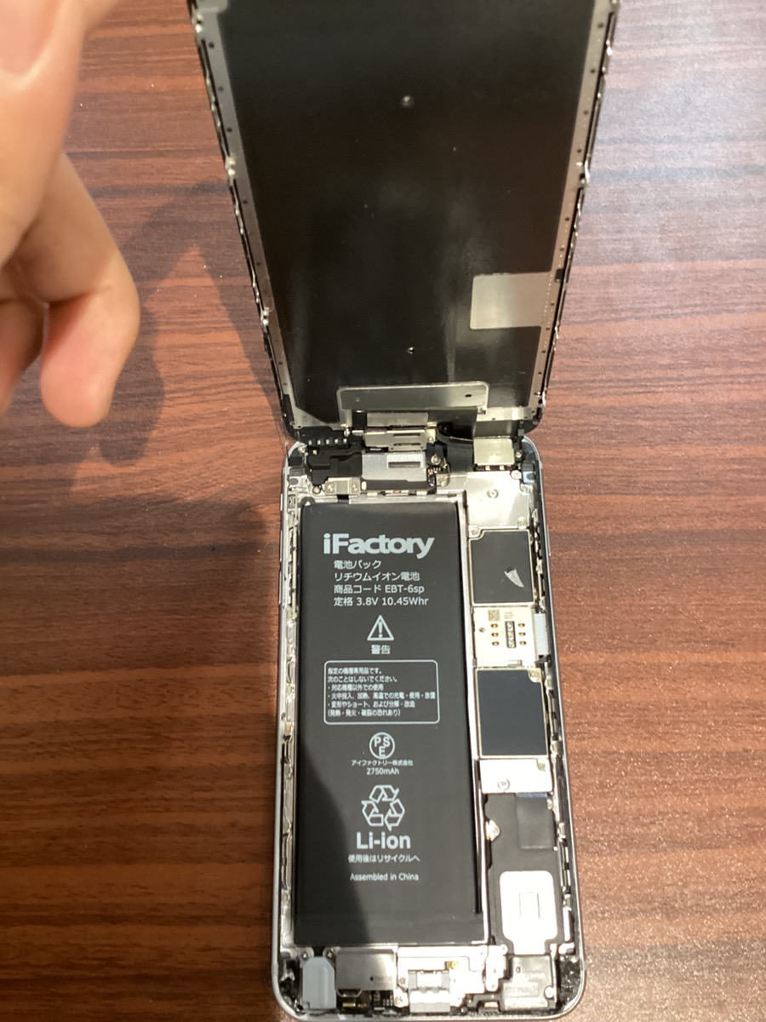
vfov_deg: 58.4
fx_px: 915
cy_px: 511
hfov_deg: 45.4
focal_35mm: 31
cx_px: 383
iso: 250
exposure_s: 1/33
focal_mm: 3.3
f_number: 2.4
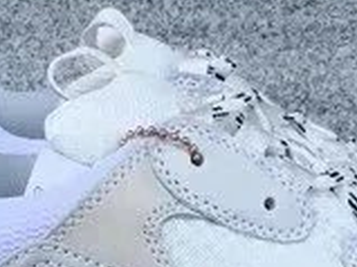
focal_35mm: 156
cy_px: 397
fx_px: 1608
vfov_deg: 9.3
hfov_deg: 12.7
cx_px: 207
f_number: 2.4
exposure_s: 1/485
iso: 25
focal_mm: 3.3
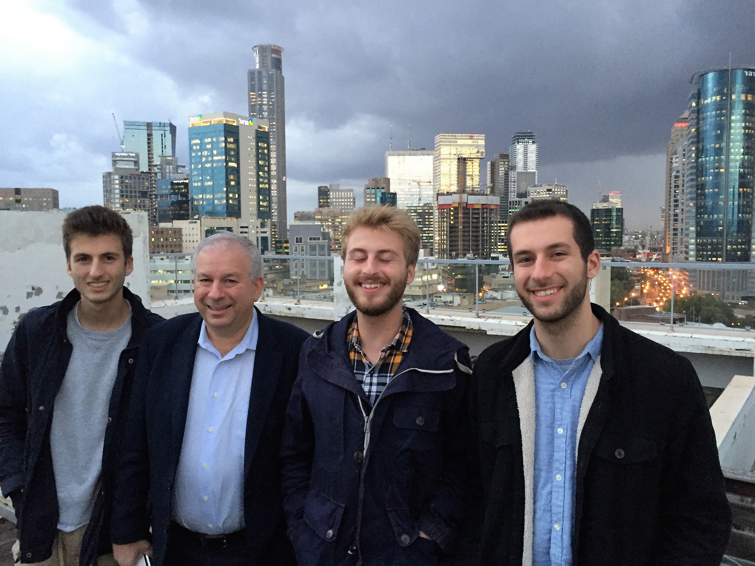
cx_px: 378
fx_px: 633
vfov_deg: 48.2
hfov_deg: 61.7
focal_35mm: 29
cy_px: 283
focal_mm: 4.15
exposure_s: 1/33
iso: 250
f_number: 2.2
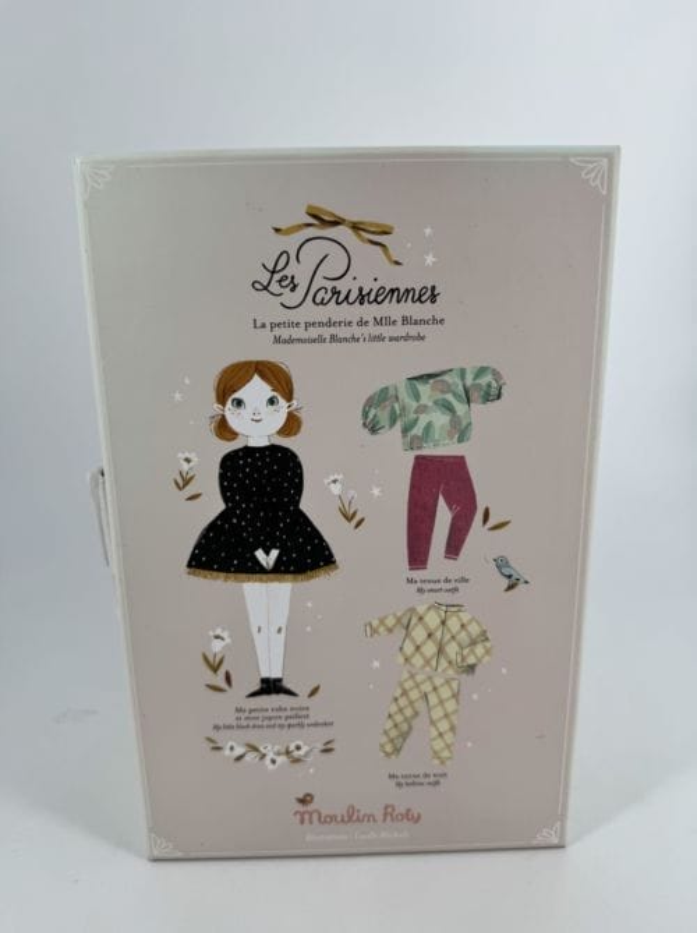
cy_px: 466
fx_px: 646
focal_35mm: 24
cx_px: 348
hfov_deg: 56.7
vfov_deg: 71.7
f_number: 1.78
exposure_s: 1/912
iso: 80
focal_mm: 6.76
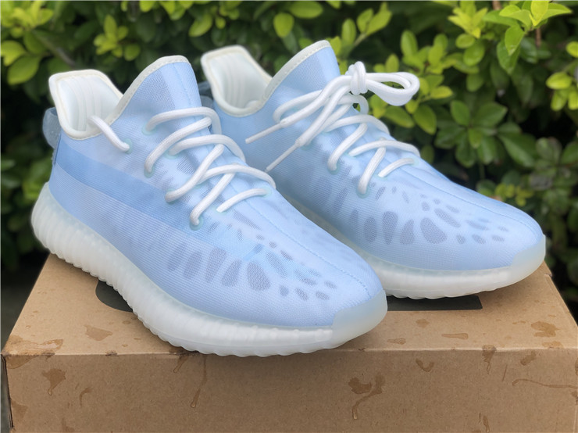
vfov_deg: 28.0
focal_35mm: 52
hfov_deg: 36.8
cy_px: 216
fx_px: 868
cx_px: 289
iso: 16
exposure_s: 1/242
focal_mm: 6
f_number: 2.4
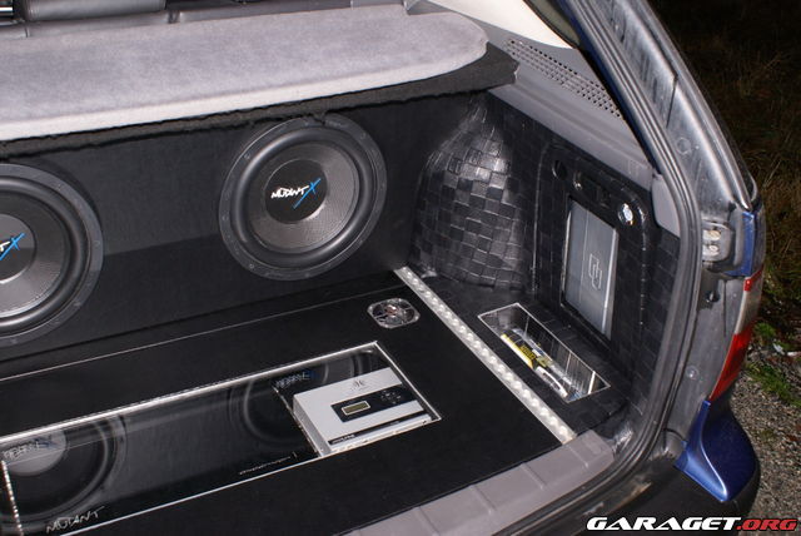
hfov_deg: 49.5
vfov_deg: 34.3
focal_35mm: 39
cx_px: 400
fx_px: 869
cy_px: 268
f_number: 5.6
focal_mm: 26
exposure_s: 1/60
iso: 400
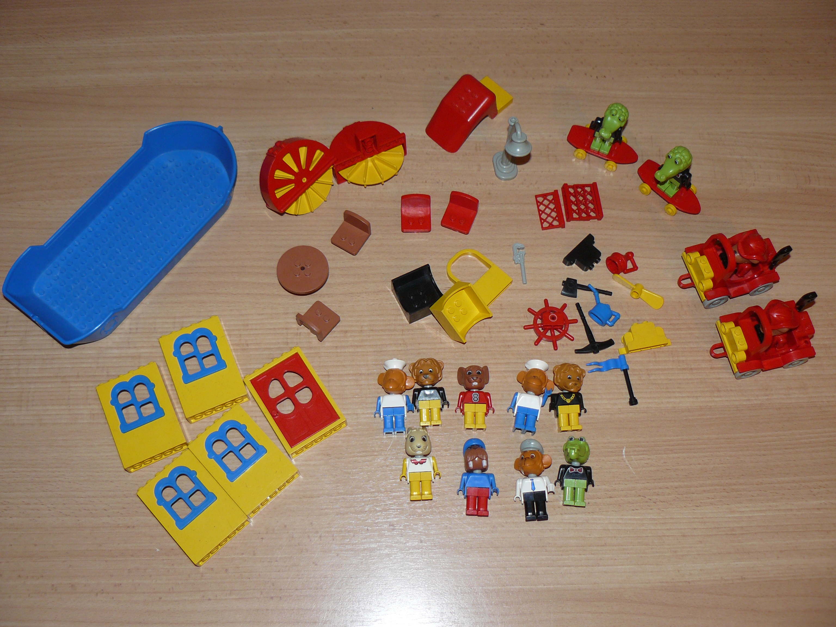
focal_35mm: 36
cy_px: 314
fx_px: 869
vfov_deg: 39.7
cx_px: 418
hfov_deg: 51.4
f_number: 2.8
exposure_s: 1/30
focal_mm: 6
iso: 100
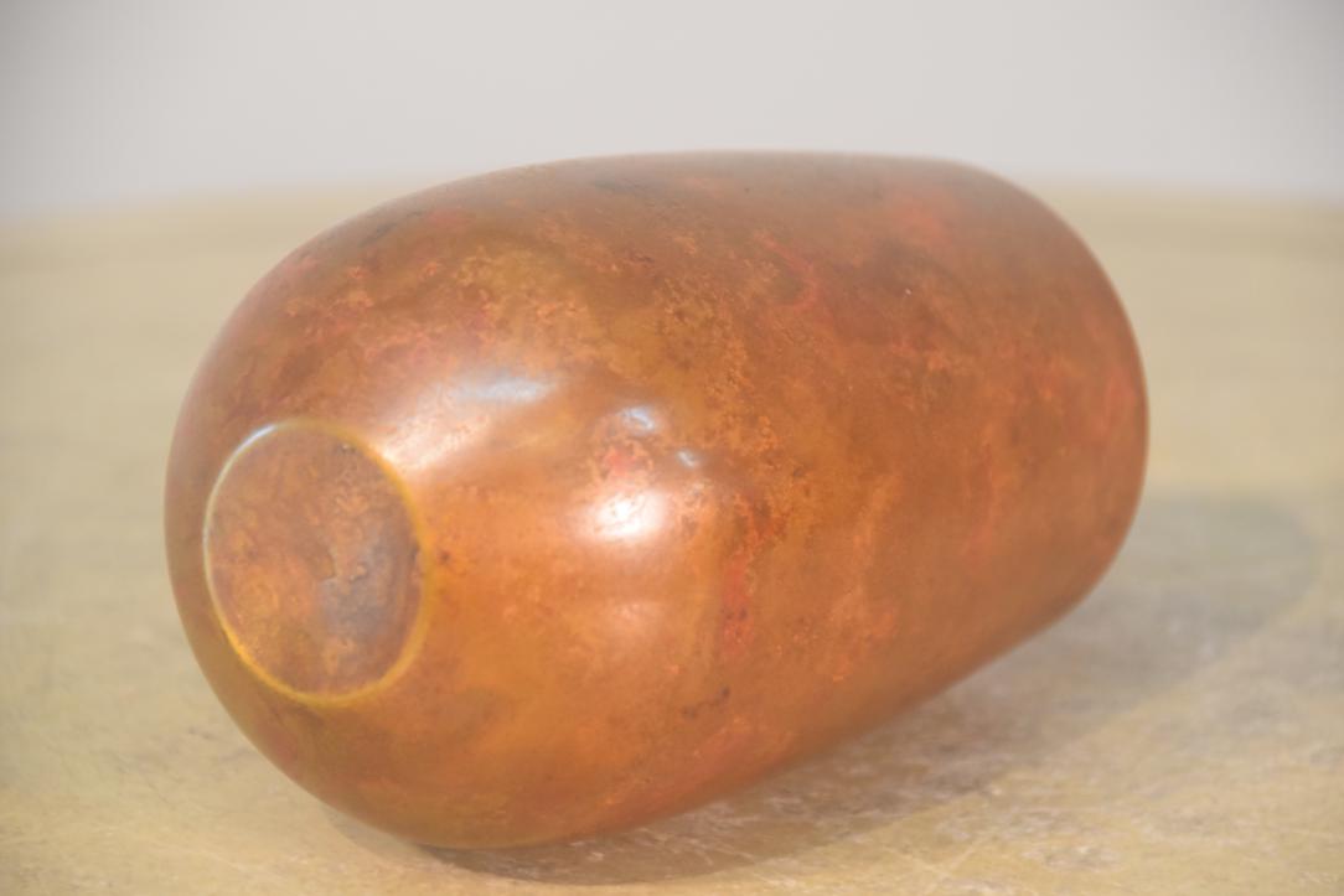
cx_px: 672
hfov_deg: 10.5
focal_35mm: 195
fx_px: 7280
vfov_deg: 7.0
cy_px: 448
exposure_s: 1/60
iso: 2000
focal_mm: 130
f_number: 6
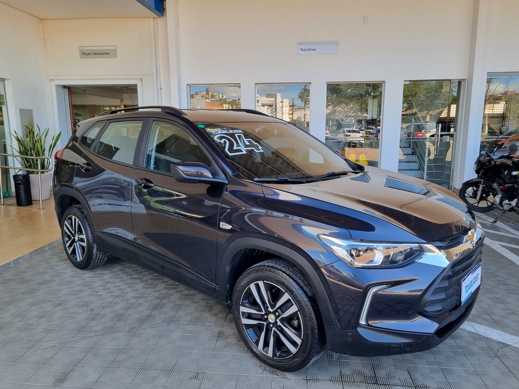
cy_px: 194
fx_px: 390
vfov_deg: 53.1
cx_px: 260
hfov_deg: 67.3
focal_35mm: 26
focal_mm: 5.4
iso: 50
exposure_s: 1/202
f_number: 1.8
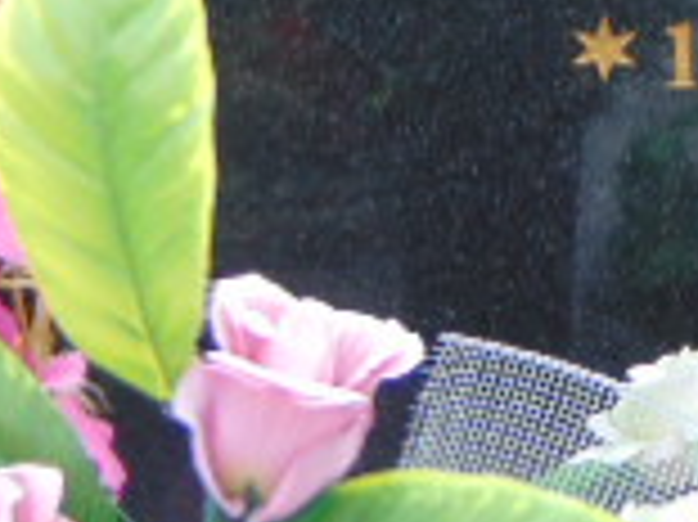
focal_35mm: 293
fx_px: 5904
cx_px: 802
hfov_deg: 6.7
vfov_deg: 5.0
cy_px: -198
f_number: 3.7
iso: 80
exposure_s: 1/200
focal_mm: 12.8
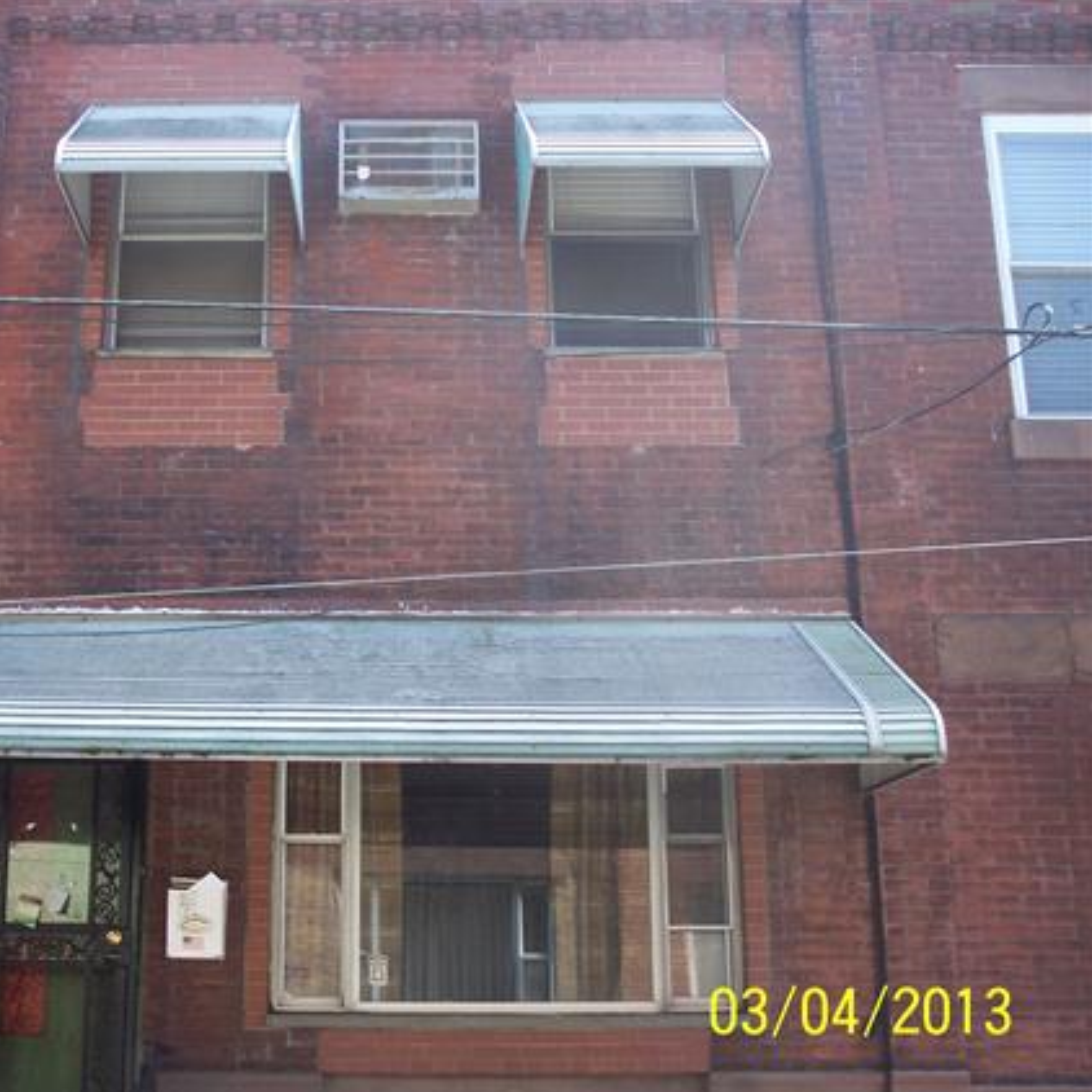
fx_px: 1749
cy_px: 574
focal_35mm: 49
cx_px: 318
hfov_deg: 34.2
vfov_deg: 34.7
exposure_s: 1/90
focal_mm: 8
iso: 100
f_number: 3.4
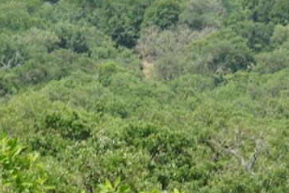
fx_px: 3445
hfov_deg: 4.8
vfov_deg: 3.2
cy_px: 419
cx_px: 74
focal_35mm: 429
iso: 100
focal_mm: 50
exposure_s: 1/100
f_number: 9
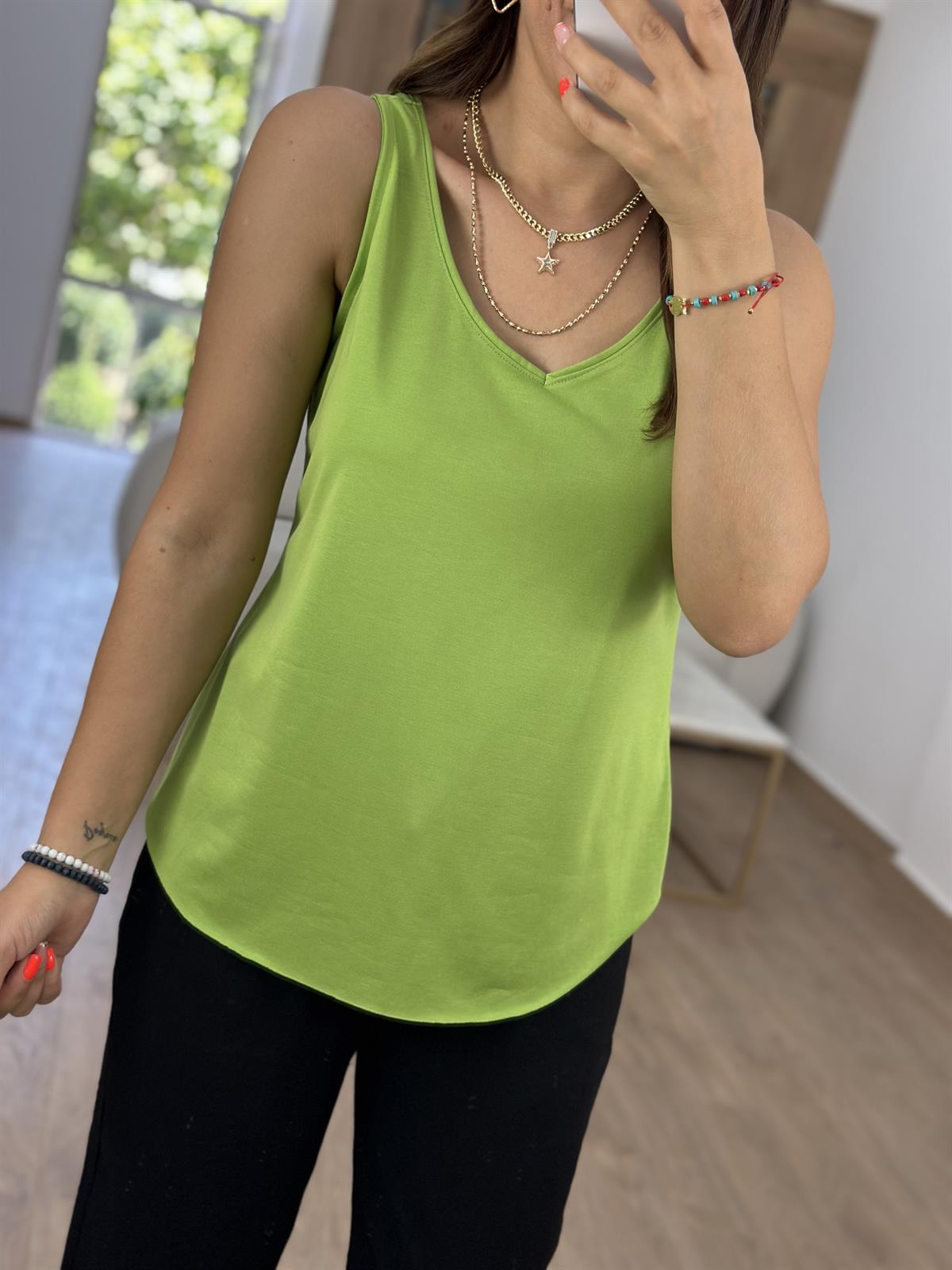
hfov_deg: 30.3
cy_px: 635
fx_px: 1760
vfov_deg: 39.7
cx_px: 476
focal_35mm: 48
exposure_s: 1/273
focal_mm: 6.86
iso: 80
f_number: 1.78
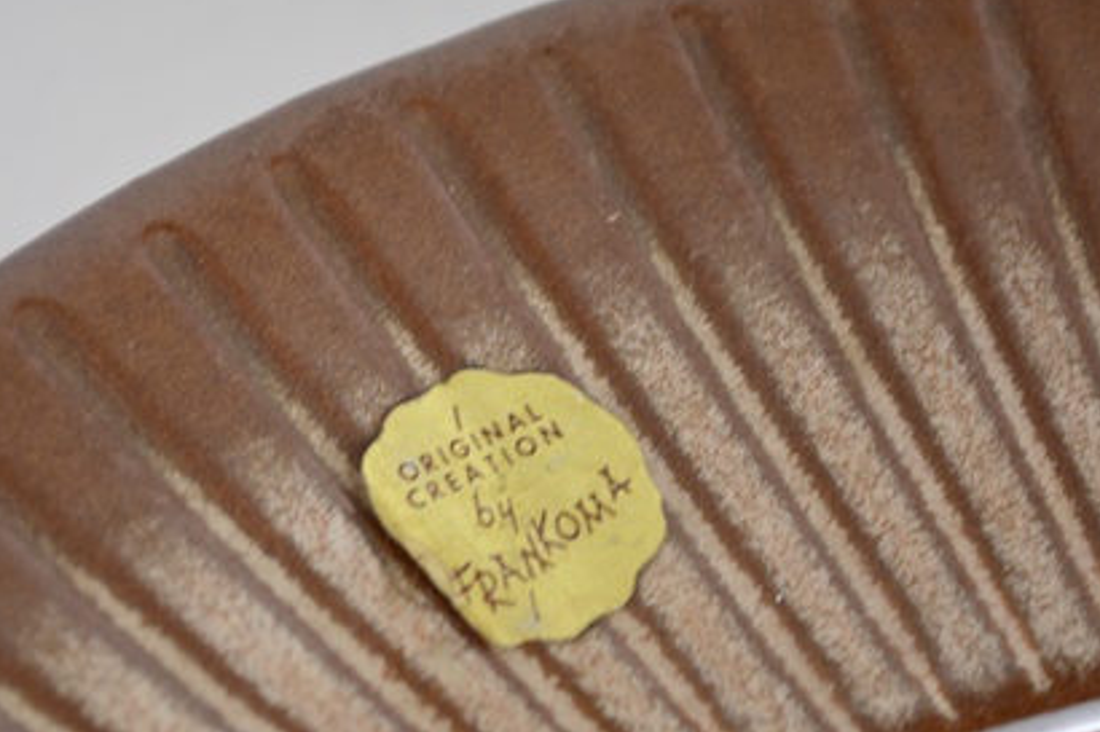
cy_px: 413
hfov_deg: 16.9
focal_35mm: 121
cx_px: 389
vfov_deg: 11.3
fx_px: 3687
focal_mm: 55
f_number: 5.6
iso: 500
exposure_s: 1/60
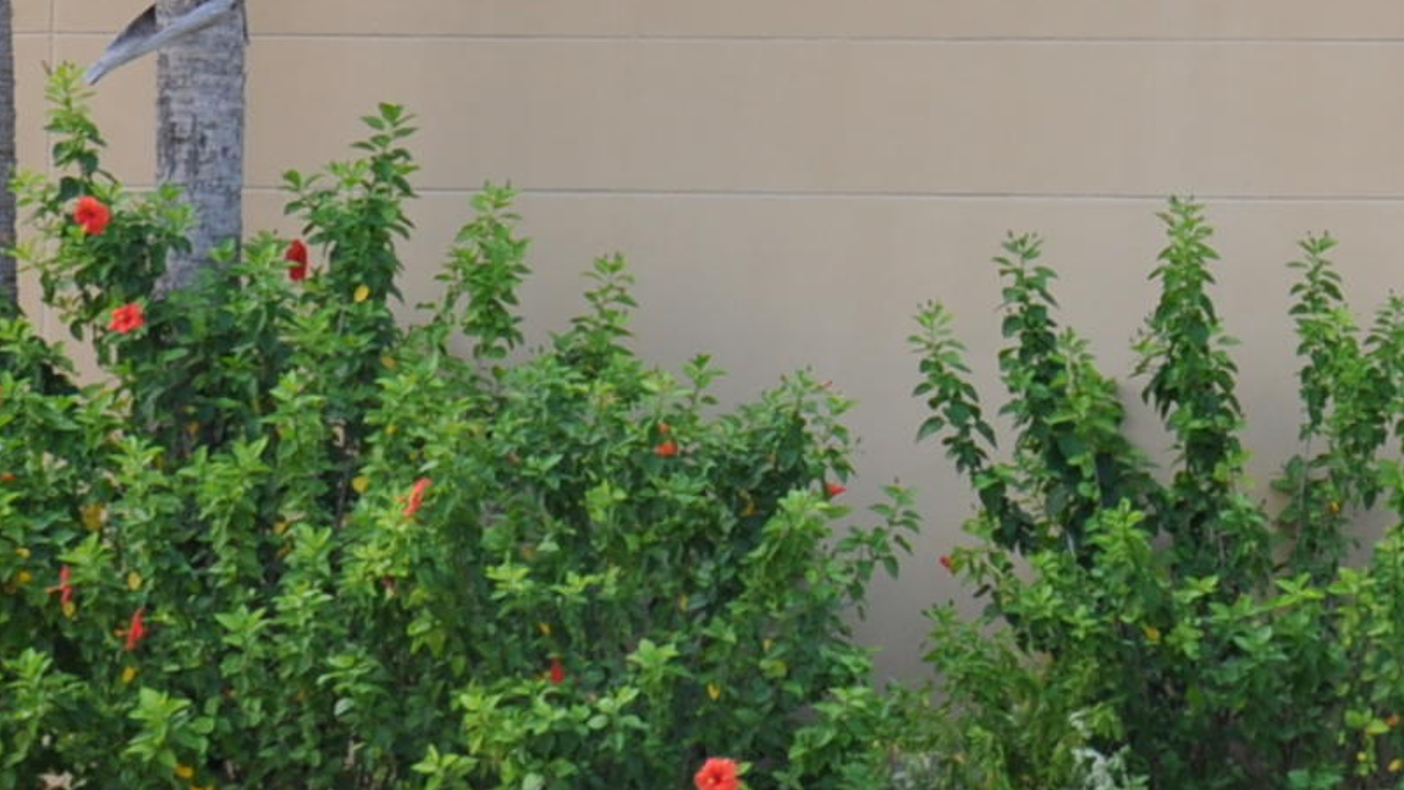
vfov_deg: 6.9
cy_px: 179
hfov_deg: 12.0
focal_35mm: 177
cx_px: 1585
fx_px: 6590
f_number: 6.3
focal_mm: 30
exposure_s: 1/160
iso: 200
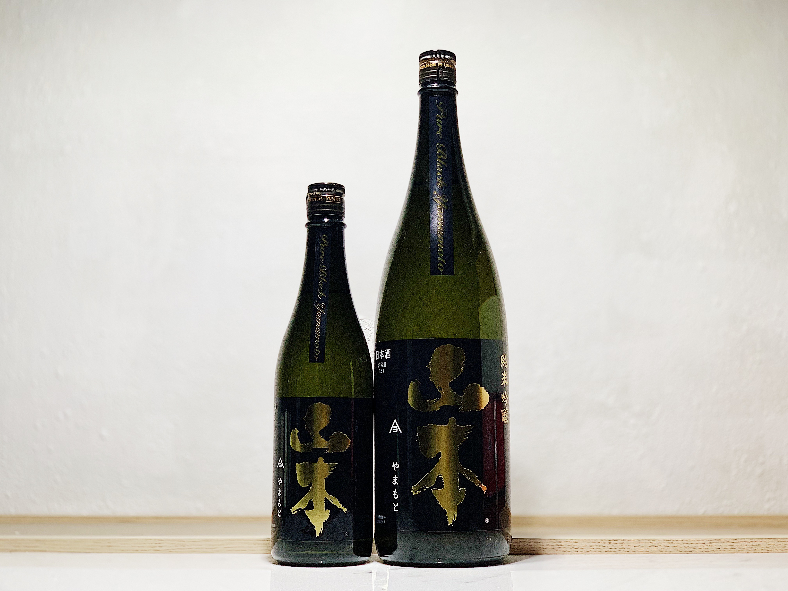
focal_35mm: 52
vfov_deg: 28.0
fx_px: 1184
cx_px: 394
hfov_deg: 36.8
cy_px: 296
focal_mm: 6
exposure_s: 1/97
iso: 80
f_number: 2.4
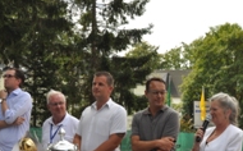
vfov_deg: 19.7
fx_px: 430
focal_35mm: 65
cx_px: 193
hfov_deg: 30.8
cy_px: 127
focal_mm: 18
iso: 400
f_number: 5.6
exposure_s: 1/1600
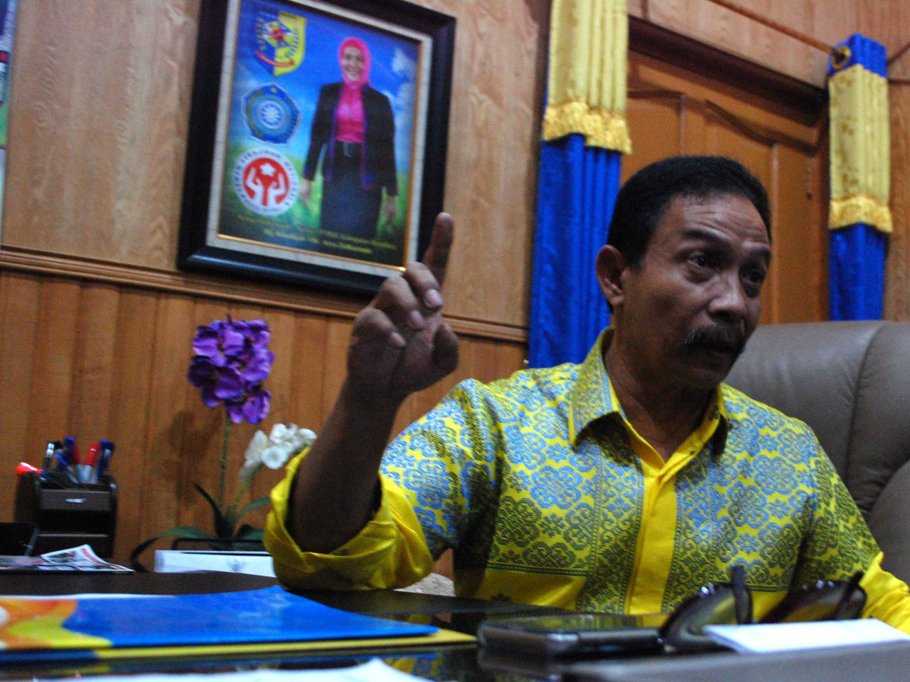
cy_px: 397
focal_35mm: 43
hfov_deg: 43.2
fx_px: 1130
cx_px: 614
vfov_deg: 33.5
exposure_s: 1/25
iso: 800
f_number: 4
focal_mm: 22
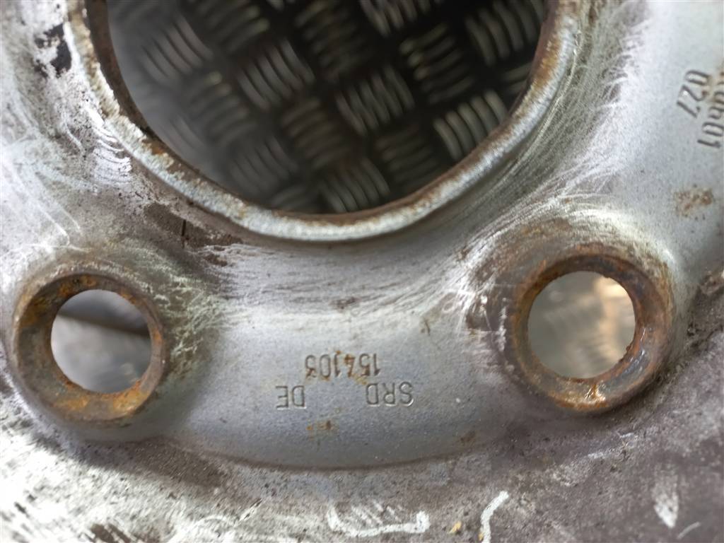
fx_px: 523
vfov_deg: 54.9
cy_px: 272
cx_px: 362
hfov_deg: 69.4
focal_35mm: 25
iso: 125
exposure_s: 1/50
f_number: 1.8
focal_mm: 4.6
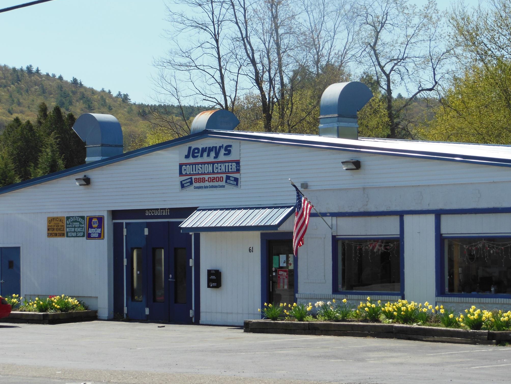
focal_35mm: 109
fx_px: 1609
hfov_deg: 18.0
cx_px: 257
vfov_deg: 13.6
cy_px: 189
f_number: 5.7
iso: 125
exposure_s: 1/500
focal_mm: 19.1
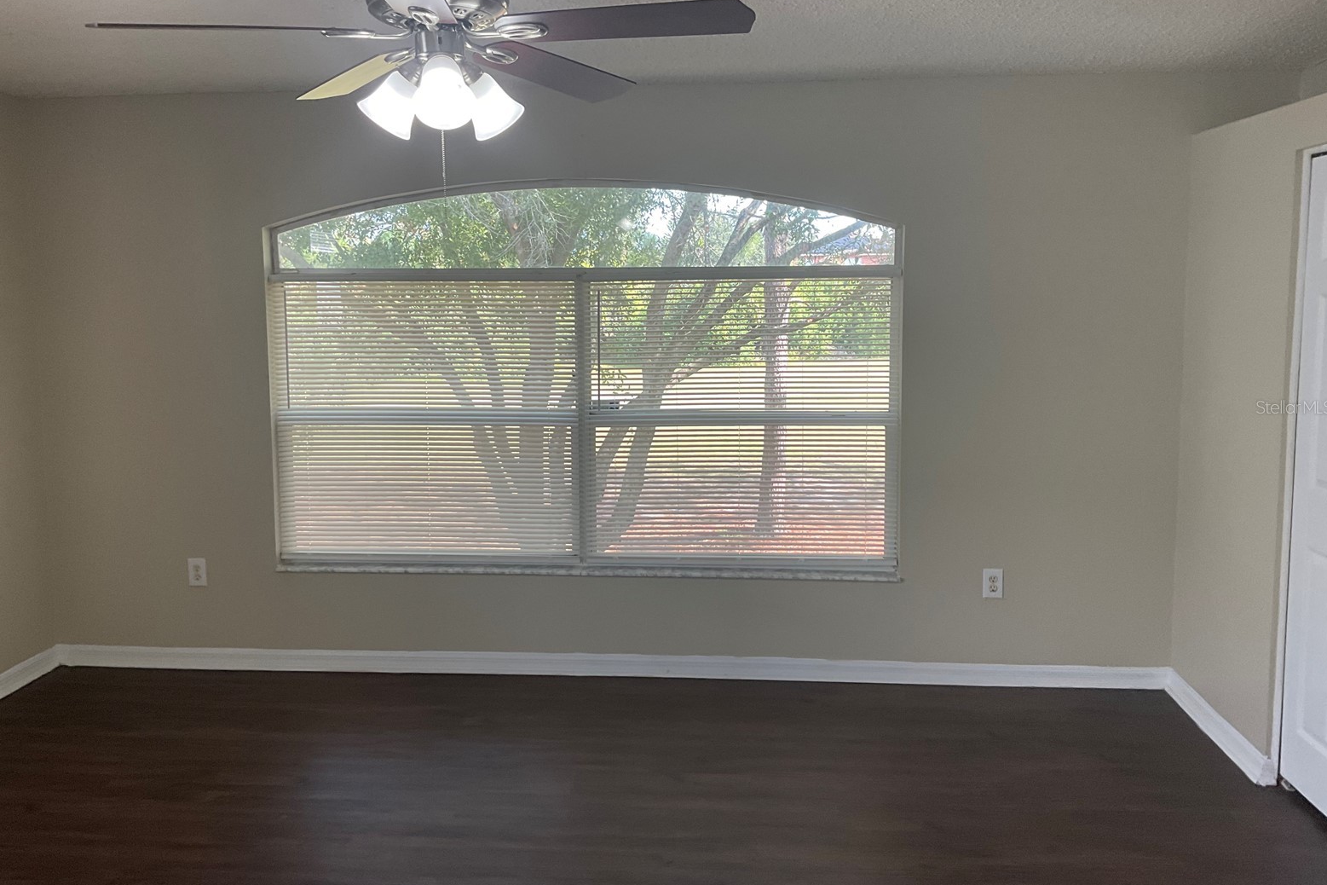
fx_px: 1143
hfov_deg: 60.3
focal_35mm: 31
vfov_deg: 42.3
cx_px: 655
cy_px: 407
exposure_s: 1/120
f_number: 1.8
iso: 50
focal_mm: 3
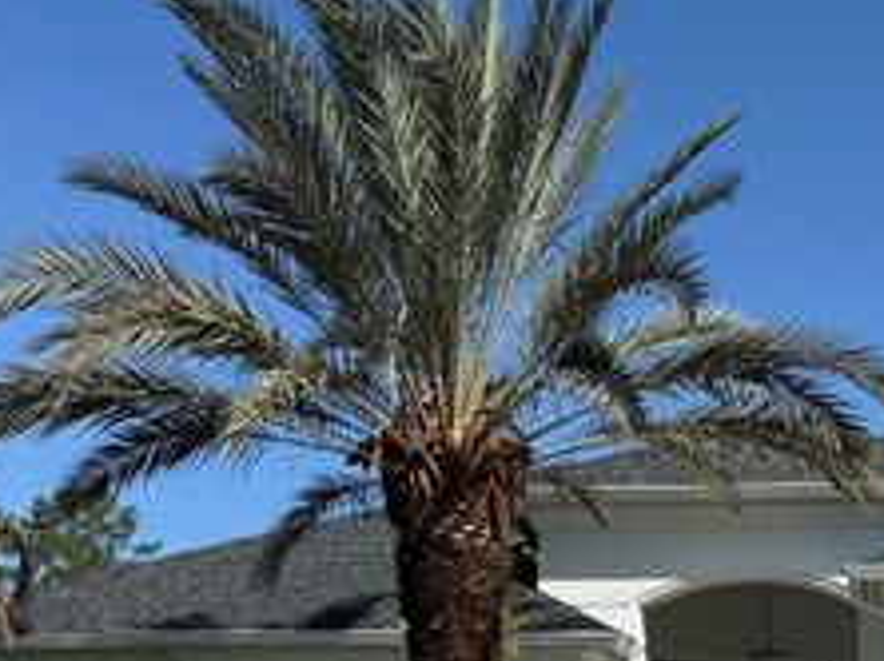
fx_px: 1378
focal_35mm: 54
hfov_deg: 33.2
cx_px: 844
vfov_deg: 25.8
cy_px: 641
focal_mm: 6.76
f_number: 1.78
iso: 80
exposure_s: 1/5319
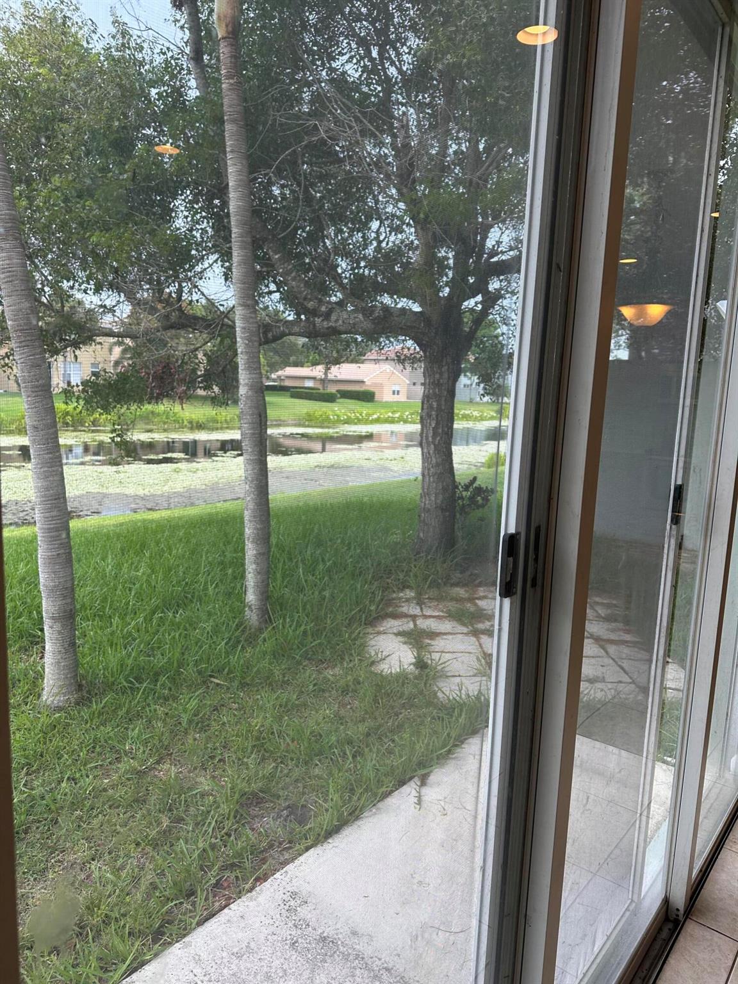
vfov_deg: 71.6
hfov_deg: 56.8
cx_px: 369
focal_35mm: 24
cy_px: 492
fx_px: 682
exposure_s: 1/319
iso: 80
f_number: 1.78
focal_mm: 6.86
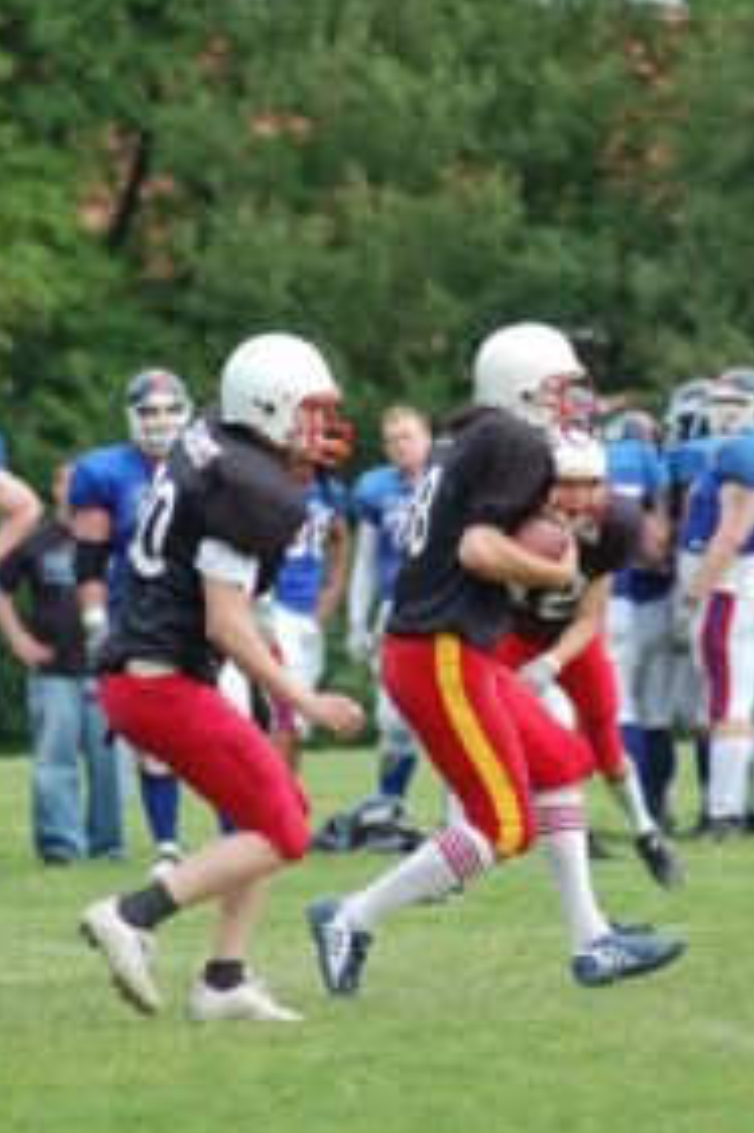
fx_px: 14808
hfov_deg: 2.9
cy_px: 593
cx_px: 442
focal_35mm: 471
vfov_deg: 4.4
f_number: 5
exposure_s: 1/640
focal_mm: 195
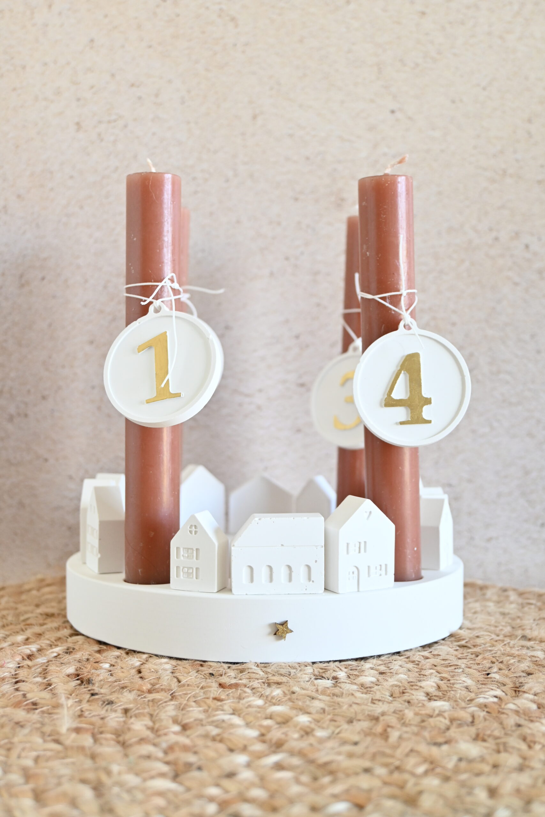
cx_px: 272
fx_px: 1073
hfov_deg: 28.5
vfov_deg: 41.7
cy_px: 408
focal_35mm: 47
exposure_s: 1/50
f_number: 5
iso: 640
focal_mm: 31.5
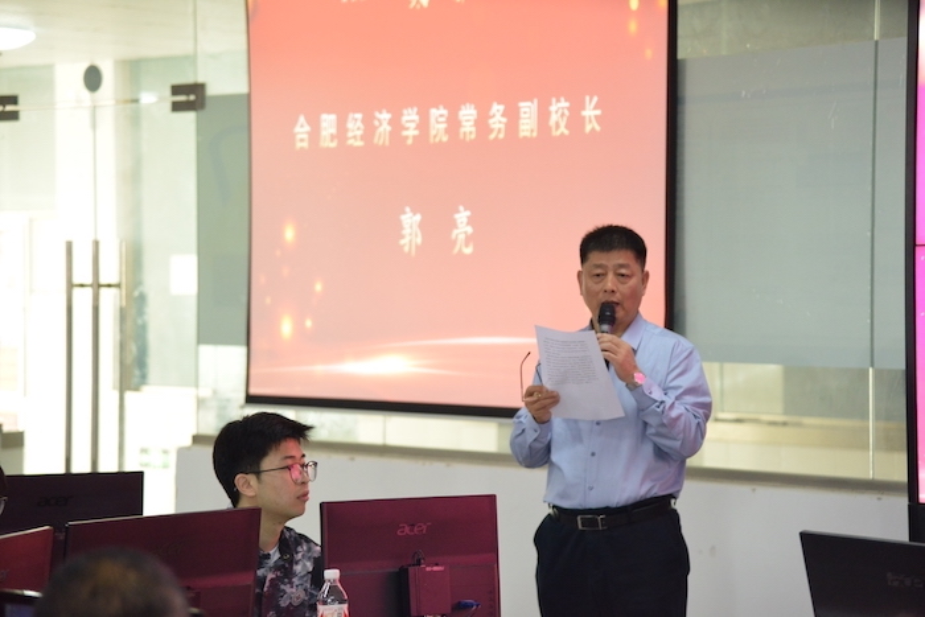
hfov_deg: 17.1
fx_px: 3084
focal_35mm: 120
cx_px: 462
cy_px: 308
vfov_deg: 11.4
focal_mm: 120
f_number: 4.5
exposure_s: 1/125
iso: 5000
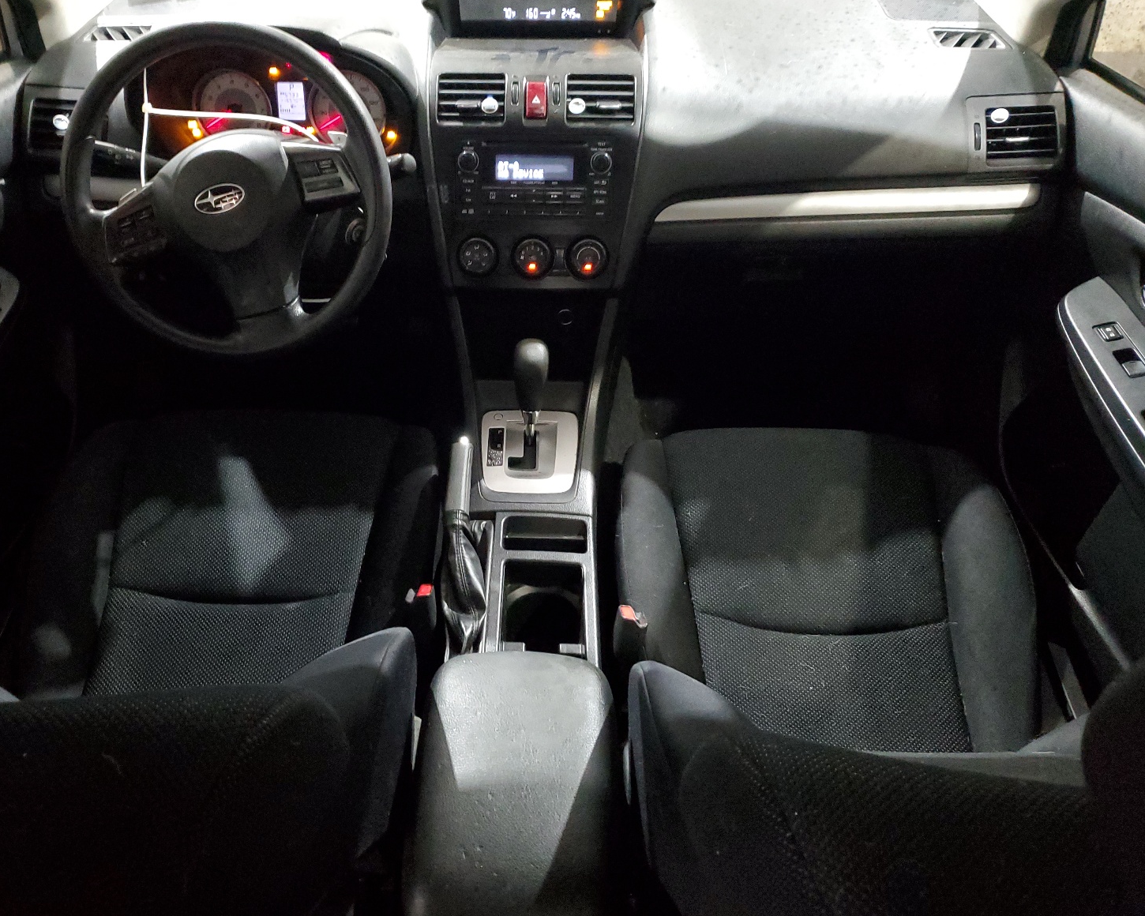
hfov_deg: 62.1
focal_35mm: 28
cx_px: 516
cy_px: 455
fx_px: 949
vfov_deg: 51.5
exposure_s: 1/15
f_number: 1.5
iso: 567
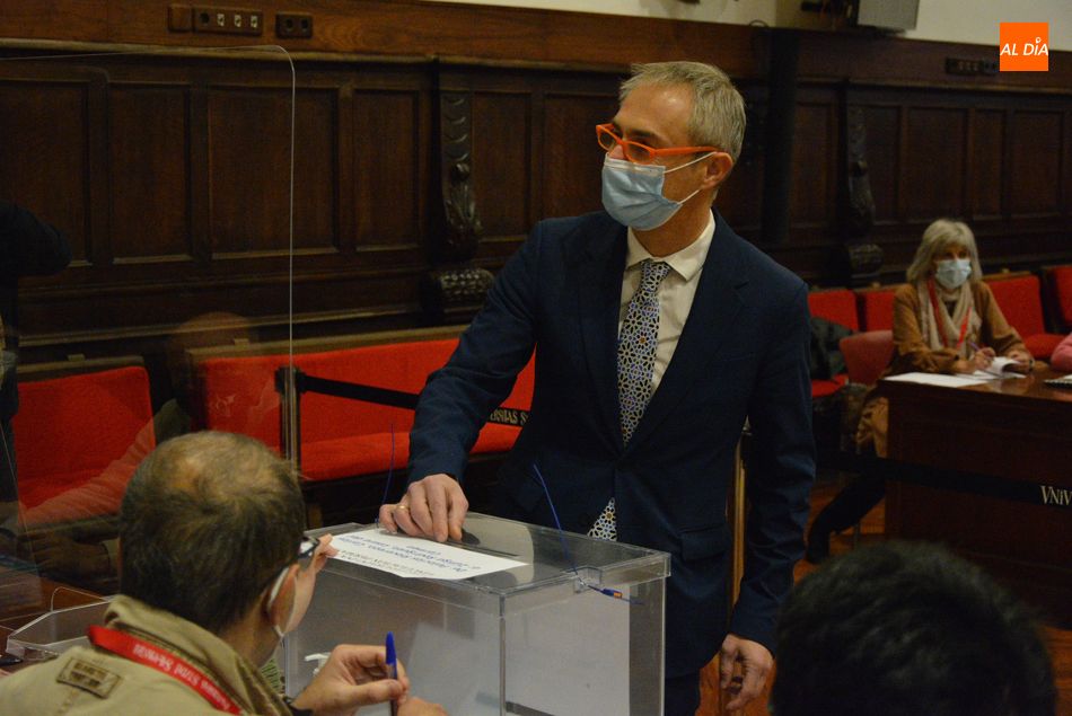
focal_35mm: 63
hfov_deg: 31.9
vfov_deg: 21.6
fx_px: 1877
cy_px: 358
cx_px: 536
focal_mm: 42
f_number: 4.8
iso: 6400
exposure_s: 1/250
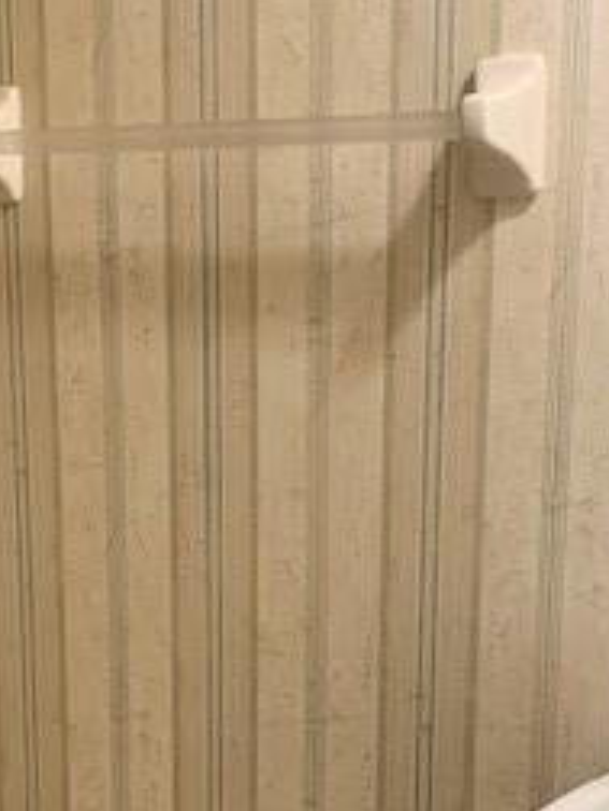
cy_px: 660
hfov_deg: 22.2
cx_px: 335
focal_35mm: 66
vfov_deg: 28.7
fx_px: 1548
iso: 125
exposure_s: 1/60
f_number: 1.8
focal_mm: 4.25
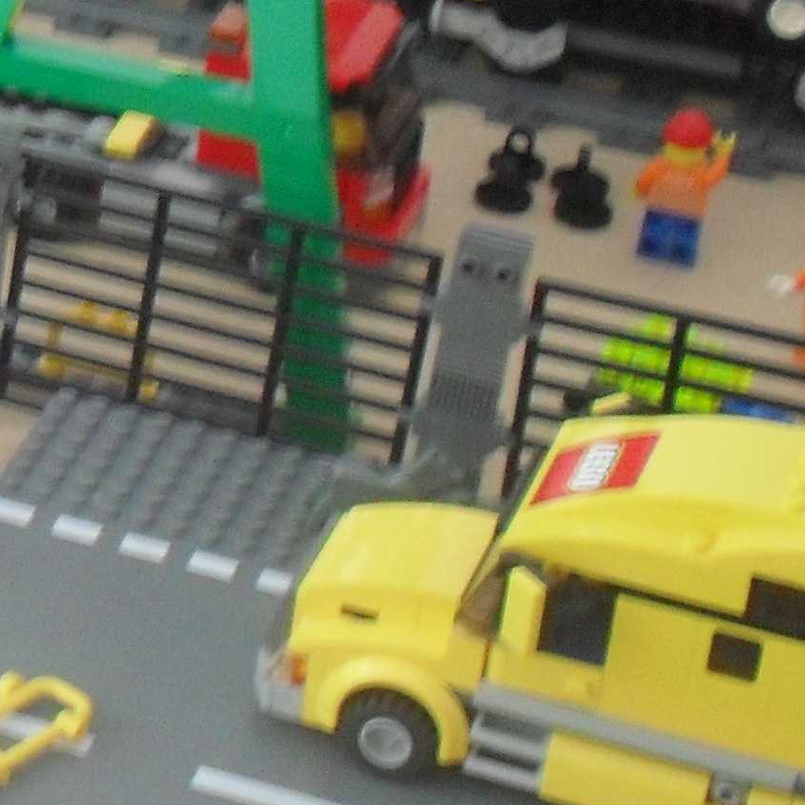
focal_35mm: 134
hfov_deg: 12.0
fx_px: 3526
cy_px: 253
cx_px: -659
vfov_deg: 13.0
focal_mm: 6.3
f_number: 3.2
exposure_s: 1/2
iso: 200
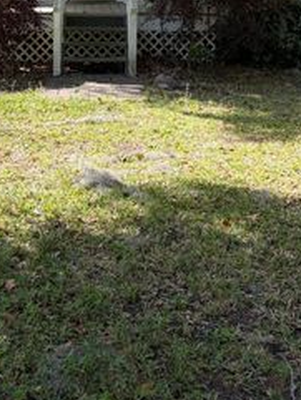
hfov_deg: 20.4
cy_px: -74
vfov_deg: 24.6
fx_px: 834
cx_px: 126
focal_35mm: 72
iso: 50
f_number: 1.6
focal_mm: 5.96
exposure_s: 1/756
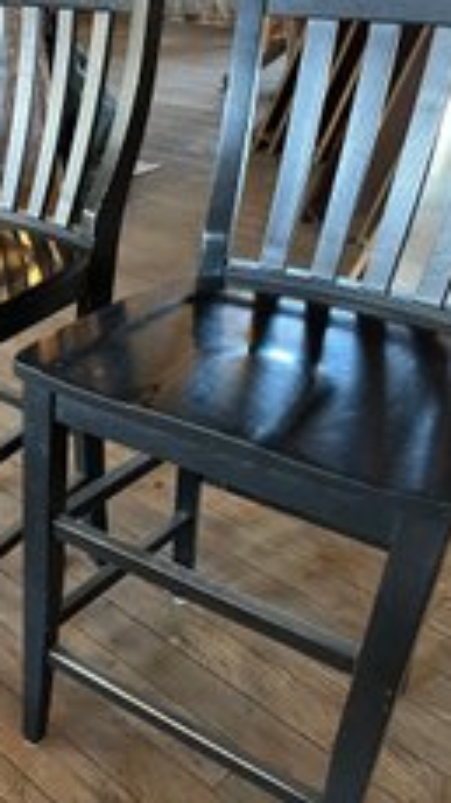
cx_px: -2
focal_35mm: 39
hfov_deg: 28.5
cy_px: 417
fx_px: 831
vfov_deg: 51.6
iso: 800
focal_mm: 6.86
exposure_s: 1/60
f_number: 1.78
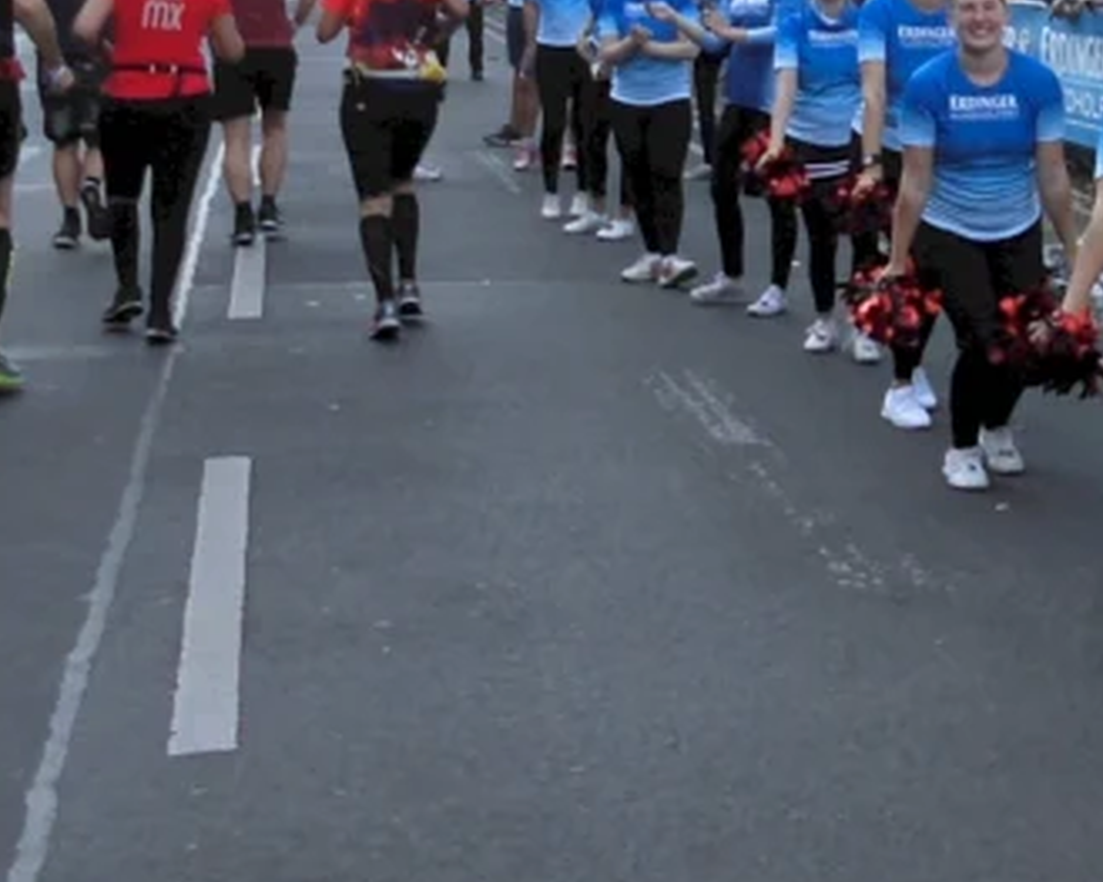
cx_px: 1294
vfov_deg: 18.6
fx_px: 2578
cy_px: -117
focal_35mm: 79
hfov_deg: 22.4
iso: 64
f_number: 3.2
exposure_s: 1/160
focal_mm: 4.6
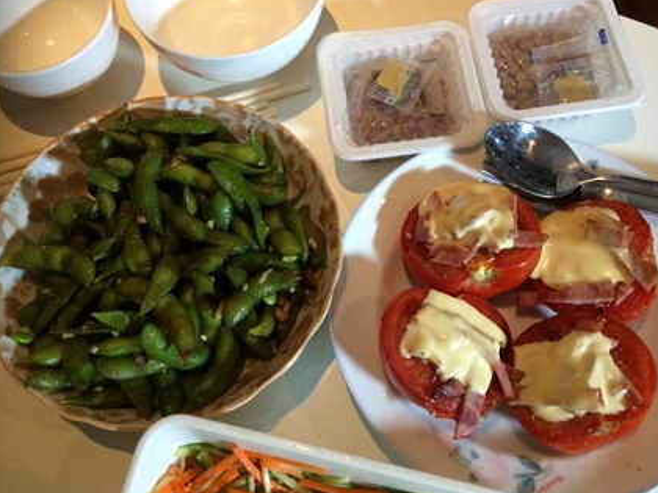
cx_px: 346
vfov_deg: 44.2
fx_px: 608
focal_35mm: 32
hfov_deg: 56.8
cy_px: 246
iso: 320
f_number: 2.2
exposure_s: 1/24
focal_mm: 4.12
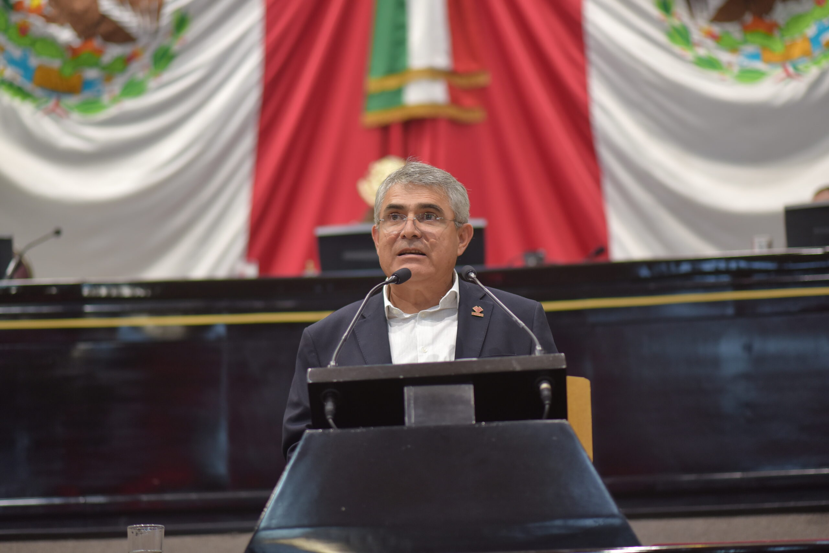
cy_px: 276
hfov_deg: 23.9
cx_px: 414
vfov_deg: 16.1
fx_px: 1958
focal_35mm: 85
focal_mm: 85
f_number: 1.8
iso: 560
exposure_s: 1/180
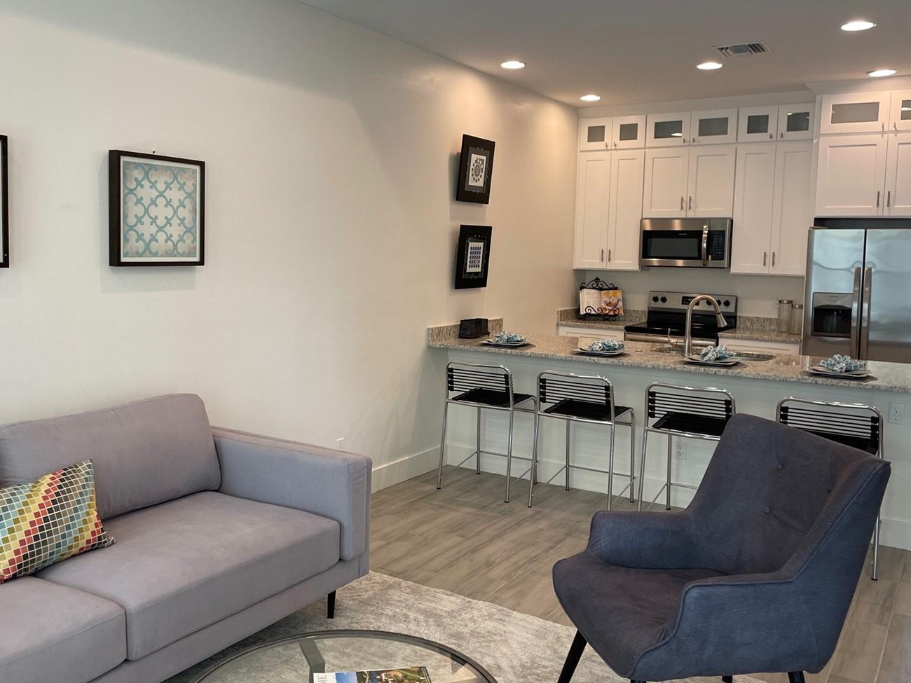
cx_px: 425
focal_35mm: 32
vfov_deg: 44.1
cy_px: 325
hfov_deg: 56.8
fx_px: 842
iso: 125
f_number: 1.6
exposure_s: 1/120
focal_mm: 4.2
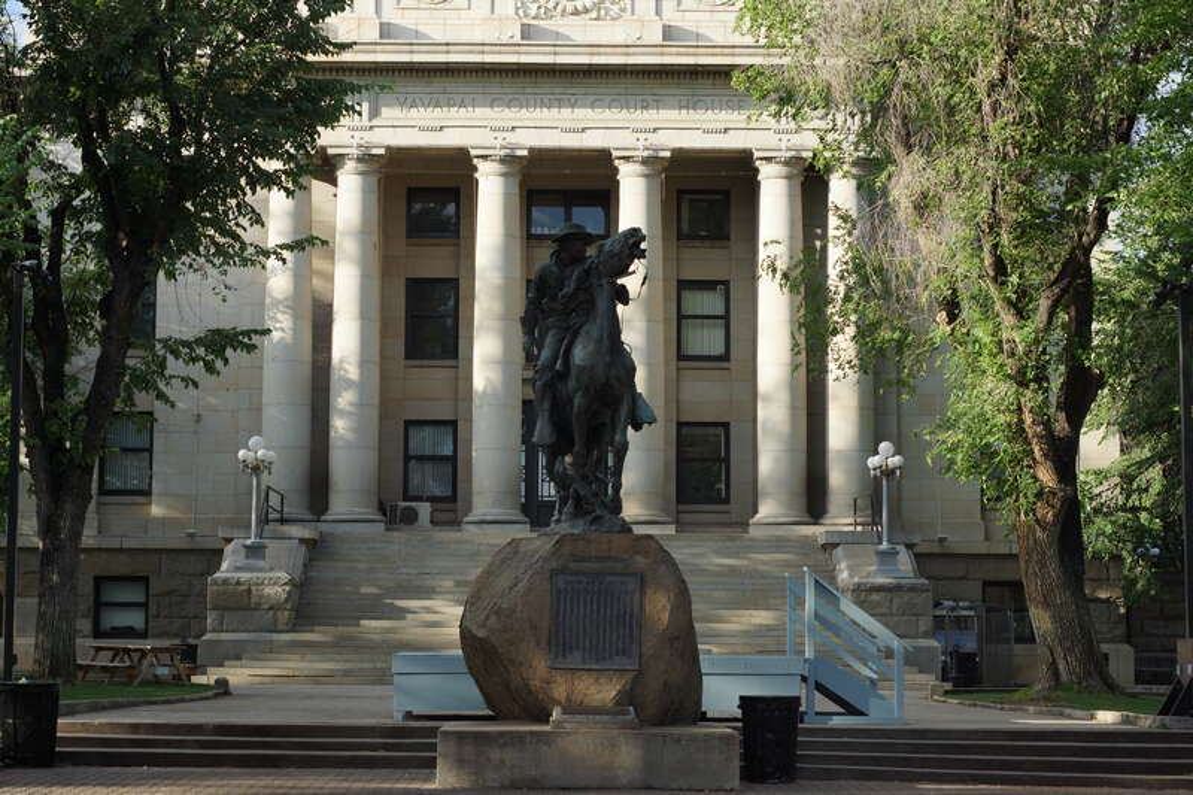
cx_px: 596
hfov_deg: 27.0
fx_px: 2485
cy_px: 398
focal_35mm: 75
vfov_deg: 18.2
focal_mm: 50
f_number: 5.6
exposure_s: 1/160
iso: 100
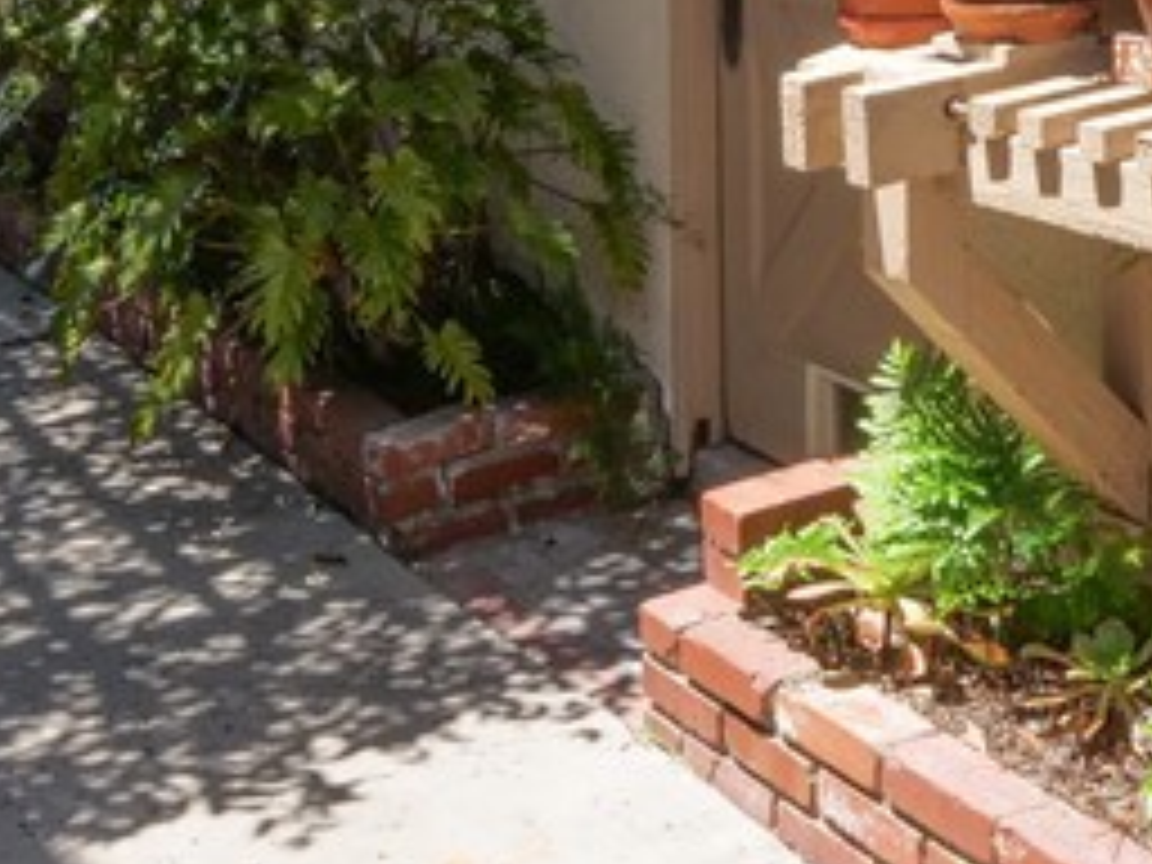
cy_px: -194
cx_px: 882
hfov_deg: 29.7
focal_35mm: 64
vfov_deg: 21.2
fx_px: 2130
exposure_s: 1/100
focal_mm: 8
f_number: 13
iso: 250
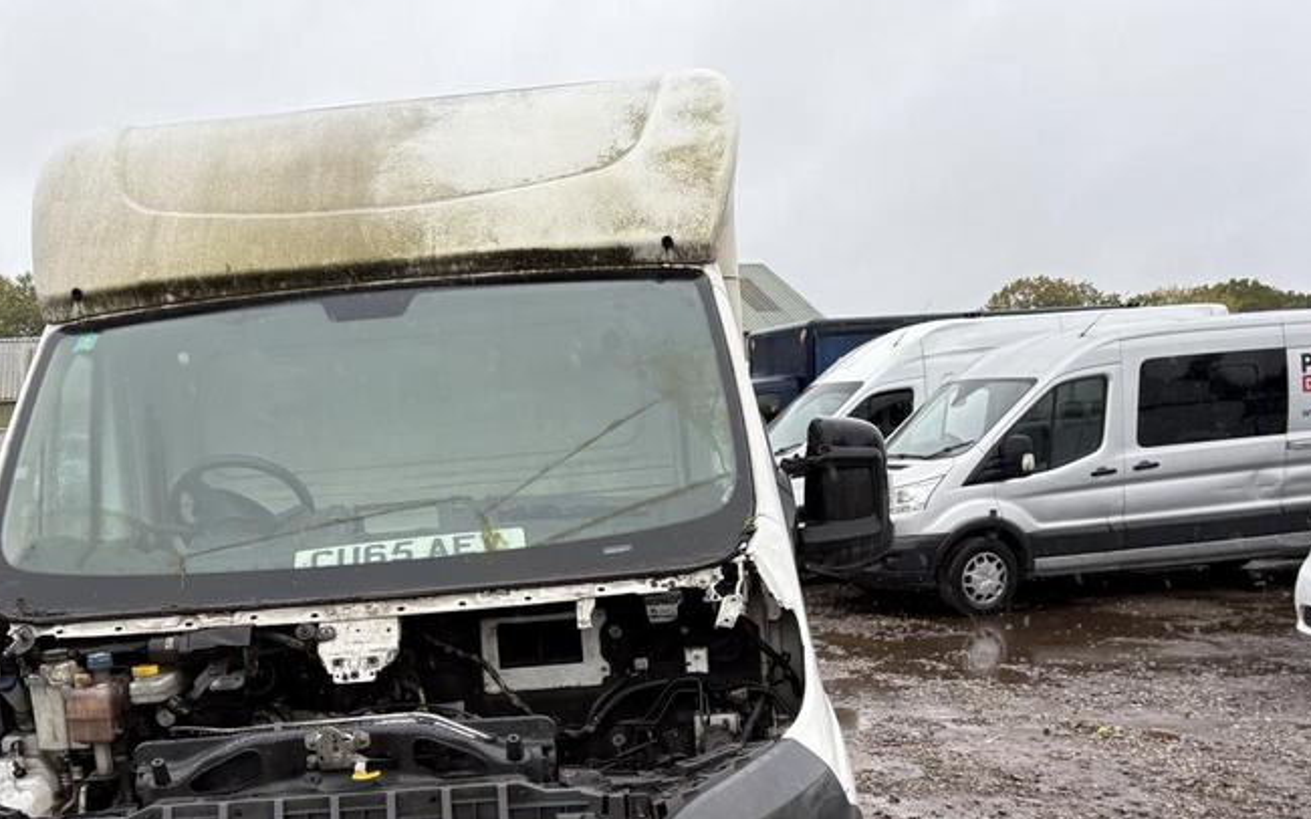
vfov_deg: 32.7
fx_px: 1357
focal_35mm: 38
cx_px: 484
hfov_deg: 51.0
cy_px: 646
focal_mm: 5.96
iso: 40
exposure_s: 1/163
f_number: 1.6
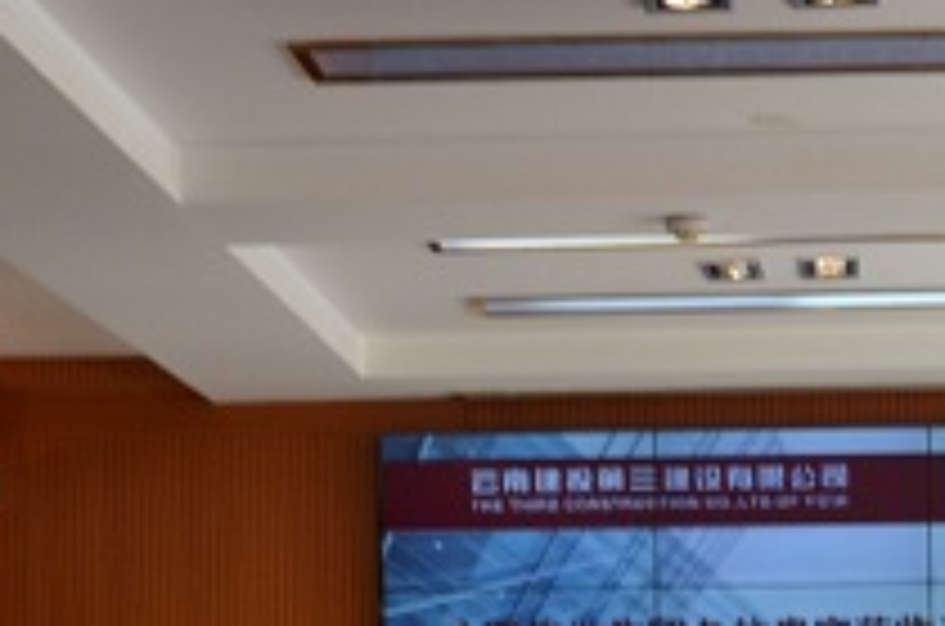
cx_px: 756
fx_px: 3221
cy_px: 802
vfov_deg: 10.8
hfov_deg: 16.6
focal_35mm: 123
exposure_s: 1/60
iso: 640
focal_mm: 28
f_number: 4
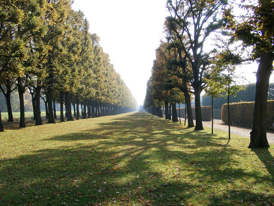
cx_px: 137
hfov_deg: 42.1
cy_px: 103
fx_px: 356
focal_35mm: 45
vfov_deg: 32.2
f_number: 4
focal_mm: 9.29
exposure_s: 1/344
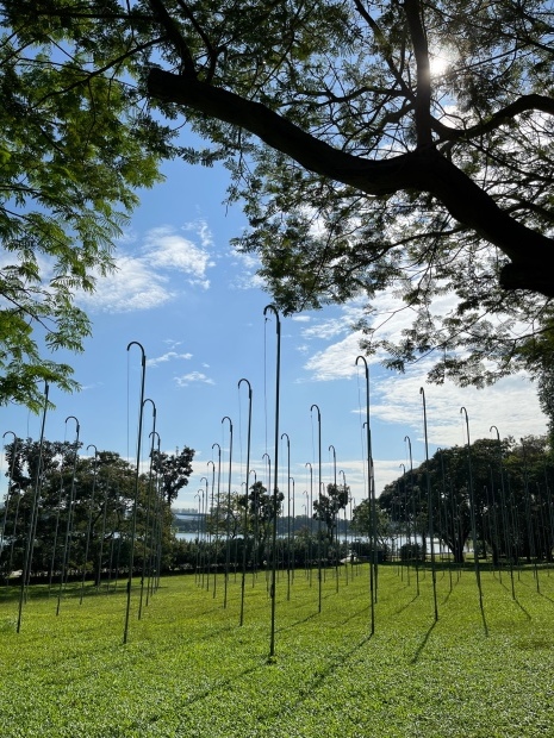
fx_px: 555
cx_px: 277
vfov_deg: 67.3
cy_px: 369
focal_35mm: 26
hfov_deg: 53.1
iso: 50
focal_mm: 5.1
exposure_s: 1/7353
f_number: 1.6
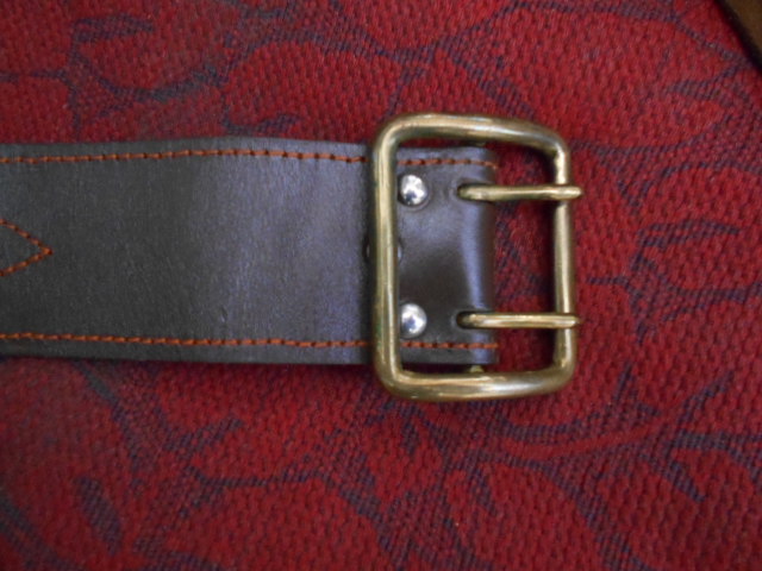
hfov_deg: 67.3
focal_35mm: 26
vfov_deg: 53.1
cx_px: 381
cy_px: 286
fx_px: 572
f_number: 3.2
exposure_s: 1/160
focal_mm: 4.6
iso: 800
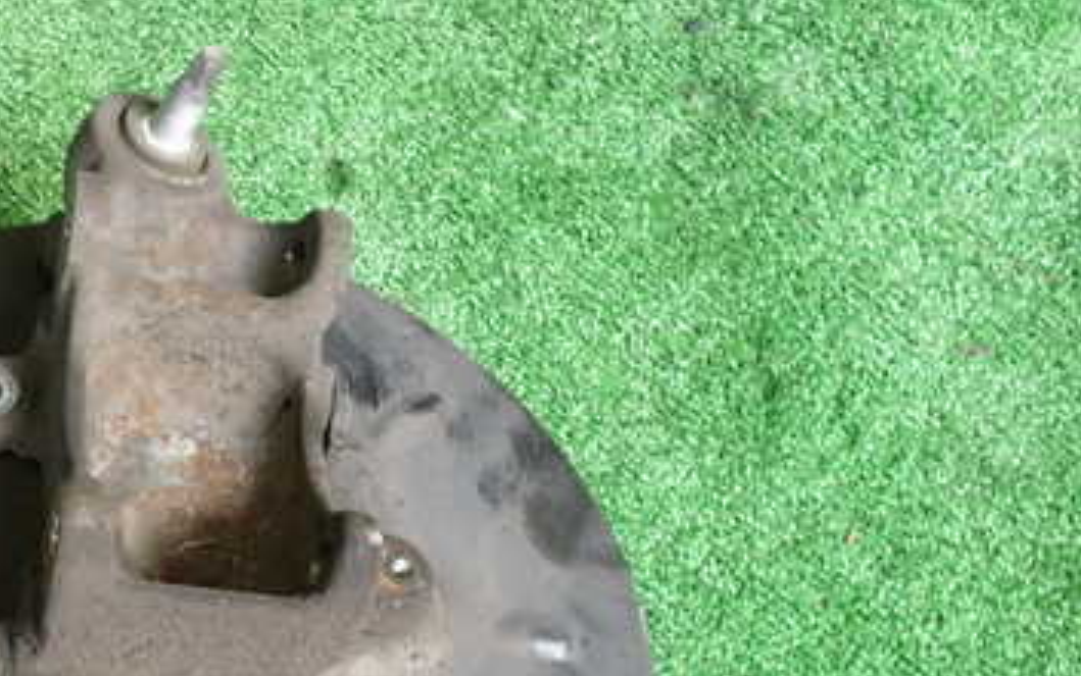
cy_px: 563
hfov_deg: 36.1
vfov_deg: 23.6
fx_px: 1592
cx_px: 196
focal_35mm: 54
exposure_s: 1/40
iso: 200
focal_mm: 5.4
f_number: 2.3
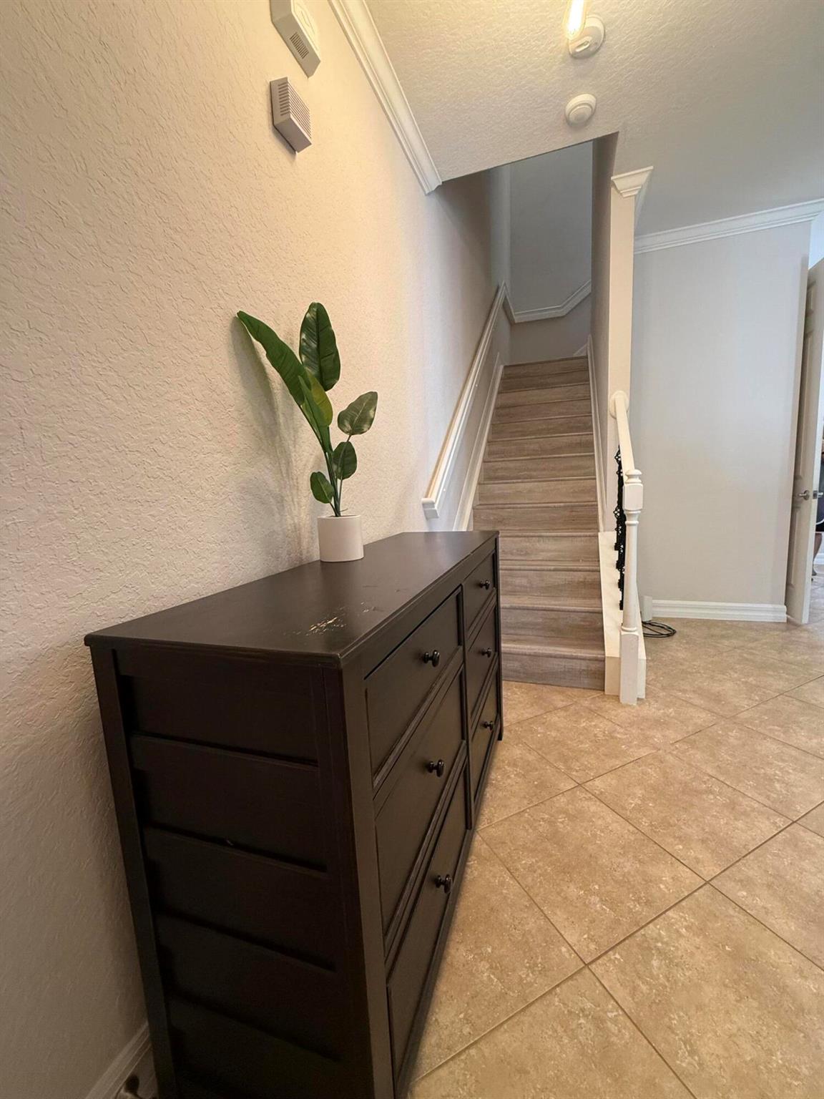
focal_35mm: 14
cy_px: 550
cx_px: 412
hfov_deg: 85.7
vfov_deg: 102.1
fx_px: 444
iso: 400
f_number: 2.2
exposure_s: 1/60
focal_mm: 2.22
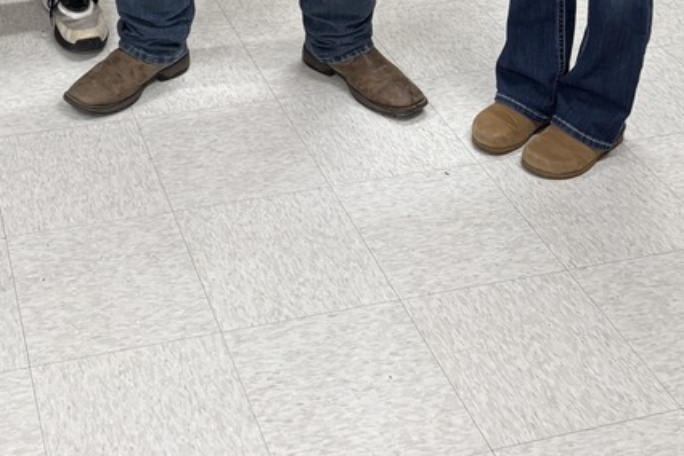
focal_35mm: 65
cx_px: 145
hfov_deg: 30.3
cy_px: -308
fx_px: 1235
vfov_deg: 17.7
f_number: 1.6
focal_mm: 5.96
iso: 125
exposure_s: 1/75
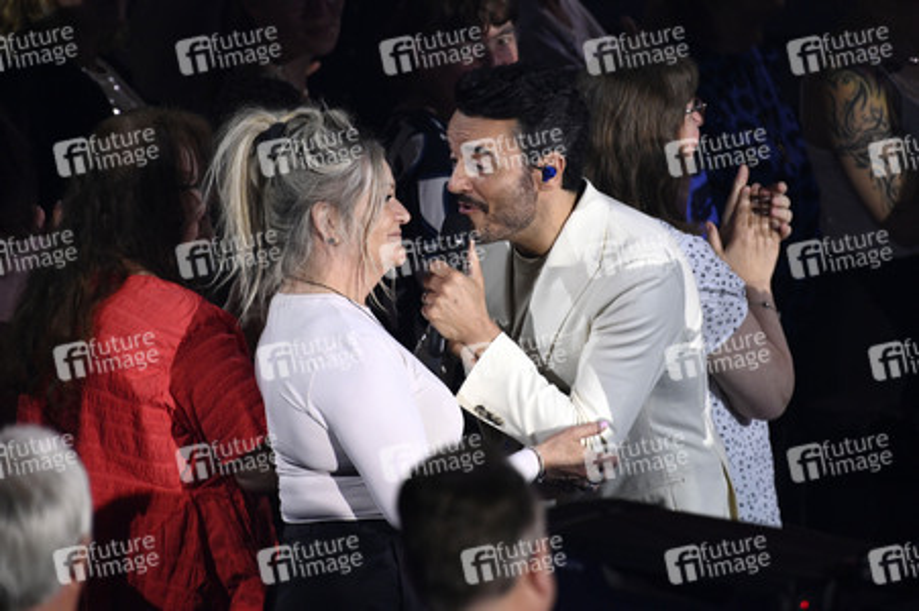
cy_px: 306
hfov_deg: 4.6
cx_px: 460
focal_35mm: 450
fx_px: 11479
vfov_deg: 3.1
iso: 4000
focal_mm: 450
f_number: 5.6
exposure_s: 1/250
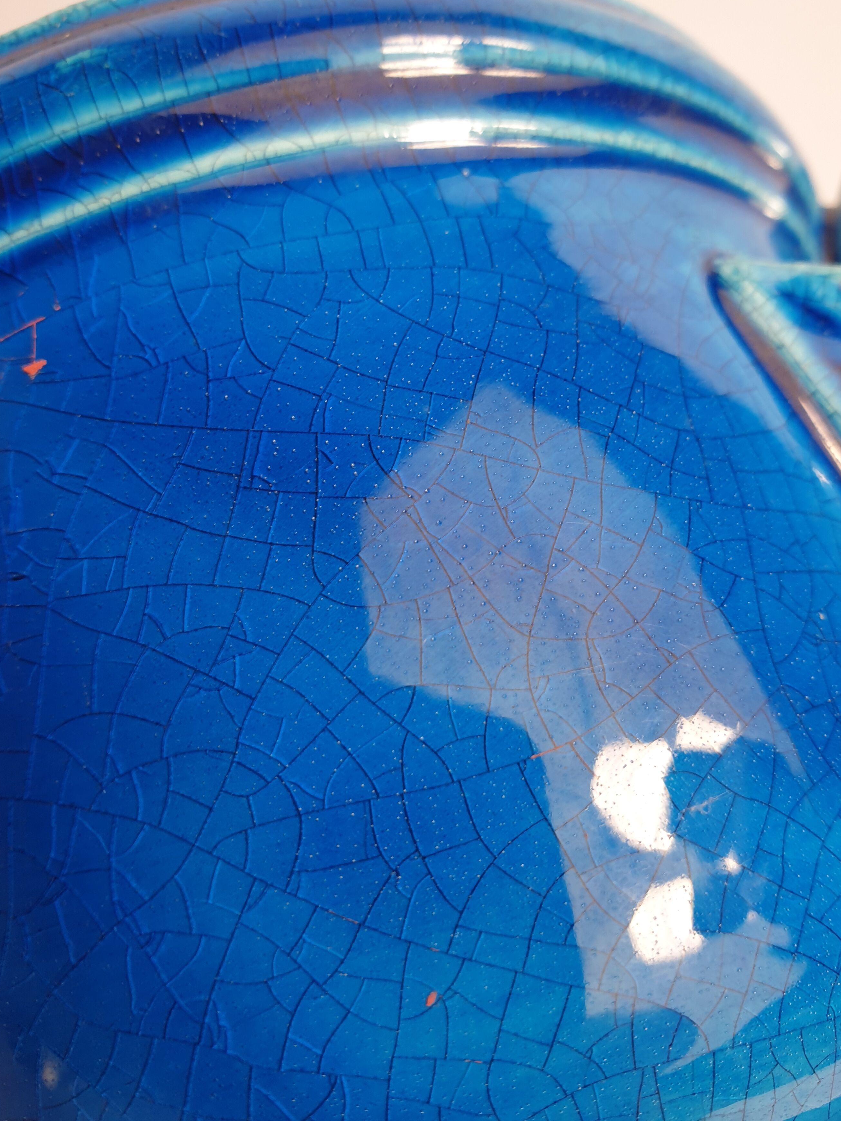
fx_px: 972
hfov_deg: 46.8
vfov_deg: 59.9
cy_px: 524
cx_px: 434
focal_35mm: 30
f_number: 2.4
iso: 50
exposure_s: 1/100
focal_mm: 4.3
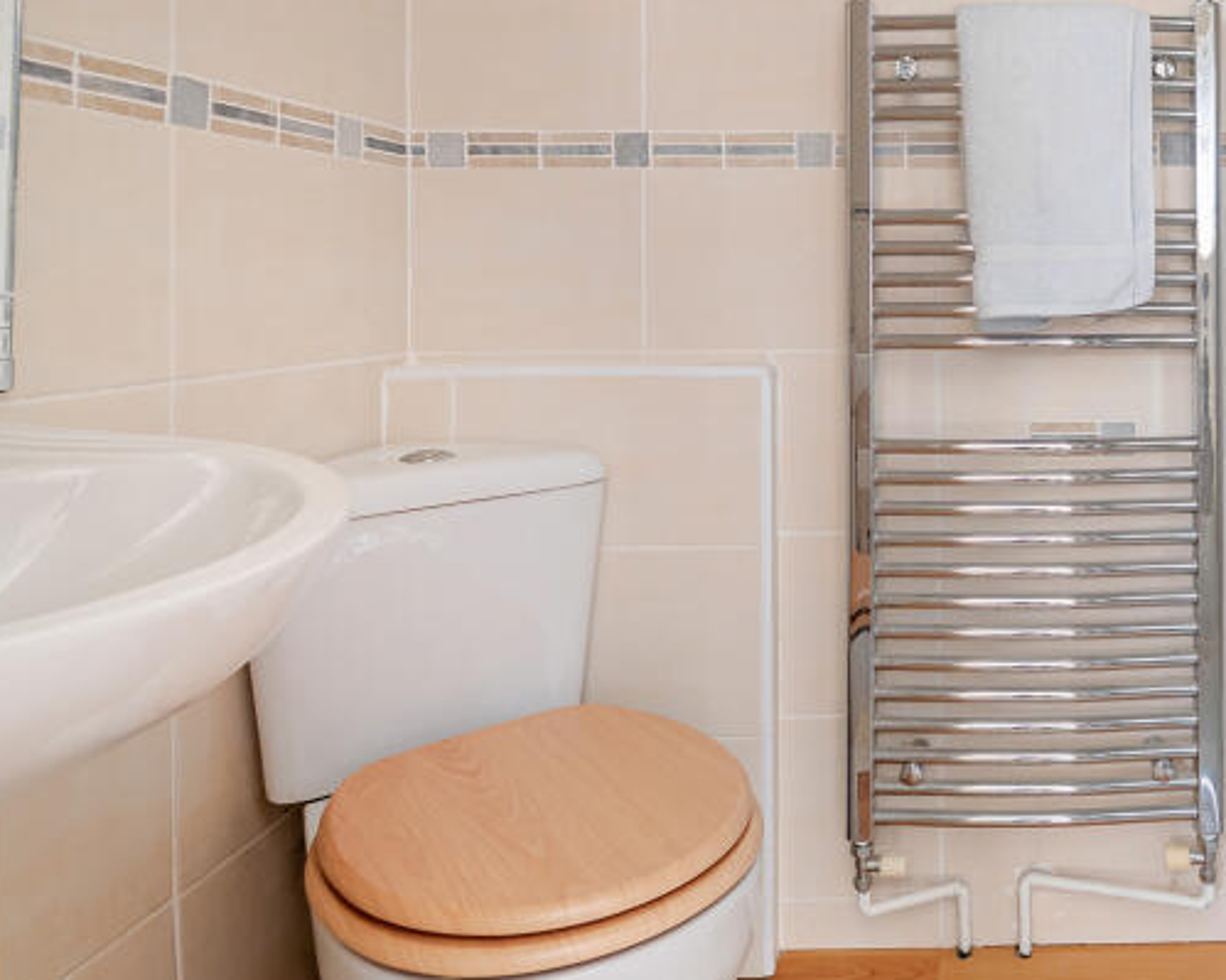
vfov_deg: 51.6
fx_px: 979
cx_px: 1032
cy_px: 282
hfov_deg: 57.7
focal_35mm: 27
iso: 320
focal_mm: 14
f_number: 6.3
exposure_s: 1/25
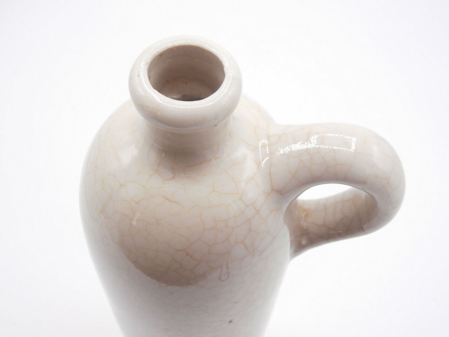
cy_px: 168
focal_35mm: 38
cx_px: 224
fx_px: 493
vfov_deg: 37.7
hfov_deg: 49.0
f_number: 3.9
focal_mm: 6.67
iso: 200
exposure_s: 1/320
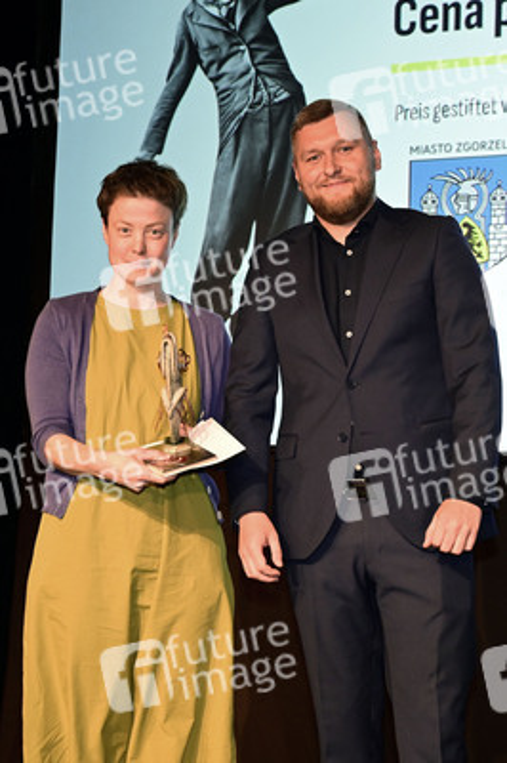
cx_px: 254
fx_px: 1016
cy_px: 382
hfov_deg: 28.0
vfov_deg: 41.1
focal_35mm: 48
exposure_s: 1/200
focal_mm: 48
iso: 4000
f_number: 5
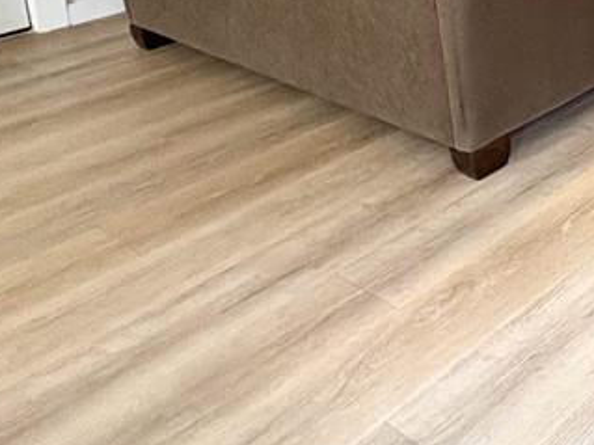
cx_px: 911
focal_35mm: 45
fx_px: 772
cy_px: -190
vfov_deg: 25.6
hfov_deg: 27.4
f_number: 2.2
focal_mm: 2.22
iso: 320
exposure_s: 1/60
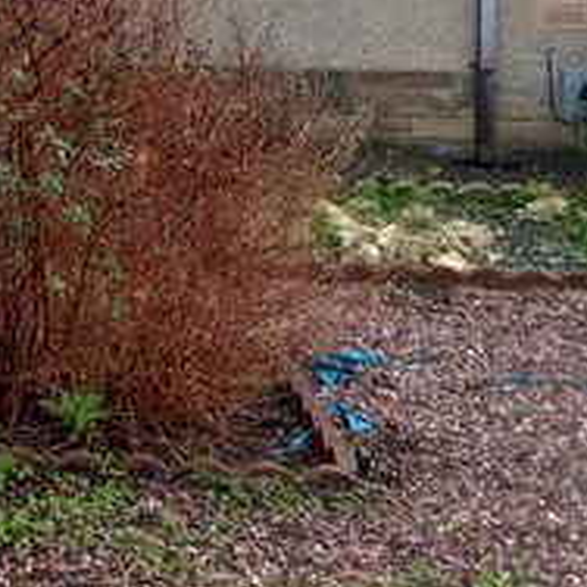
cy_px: -108
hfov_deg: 17.5
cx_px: -294
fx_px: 1707
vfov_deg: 18.5
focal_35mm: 89
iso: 25
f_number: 1.8
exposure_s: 1/50
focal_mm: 4
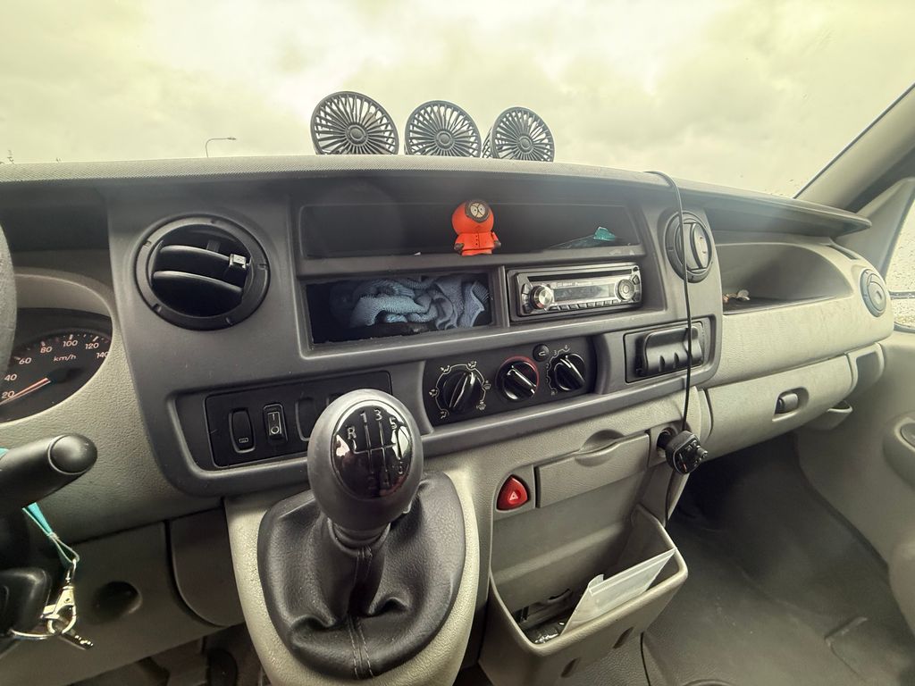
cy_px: 343
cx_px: 458
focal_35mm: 14
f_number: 2.2
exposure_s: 1/96
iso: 320
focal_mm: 2.22
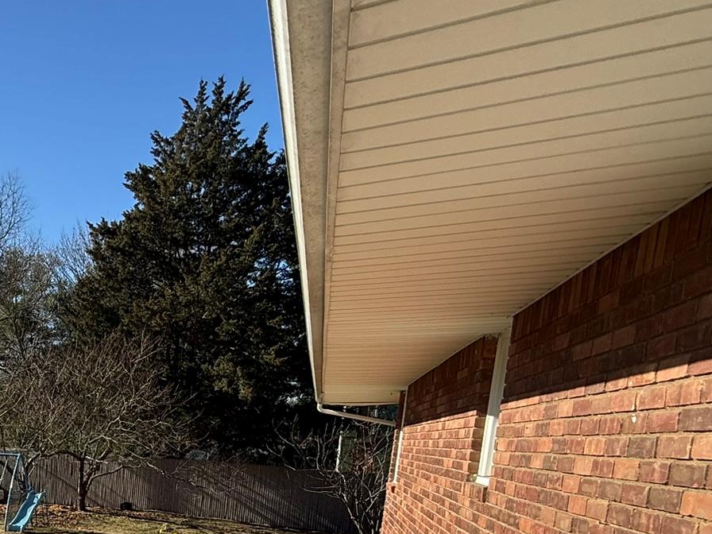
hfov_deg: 44.8
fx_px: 658
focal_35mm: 32
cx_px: -52
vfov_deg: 40.2
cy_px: 498
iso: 50
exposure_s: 1/1017
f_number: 2.2
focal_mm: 2.22
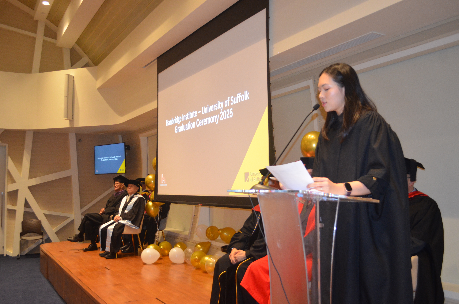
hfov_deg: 57.3
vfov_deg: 39.8
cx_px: 230
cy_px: 152
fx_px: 420
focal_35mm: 33
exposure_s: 1/60
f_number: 4
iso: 1250
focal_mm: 22
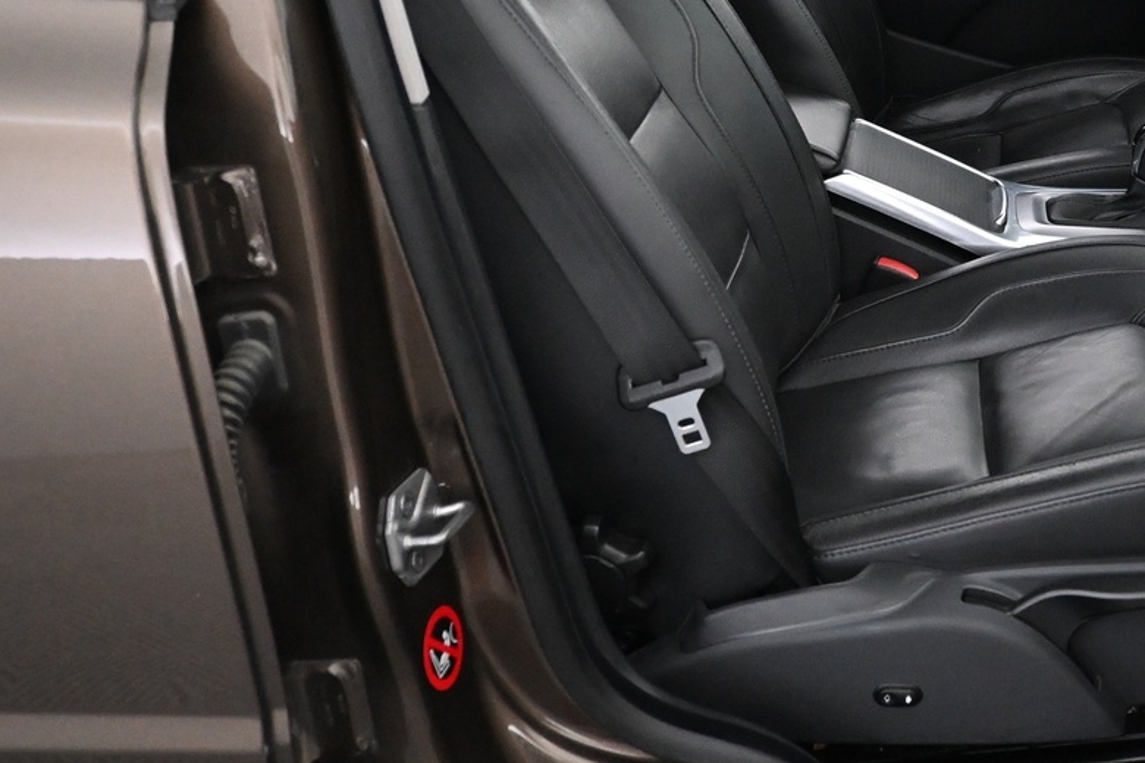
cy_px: 160
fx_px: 1734
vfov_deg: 24.5
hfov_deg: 34.1
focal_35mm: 55
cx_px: 1080
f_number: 3.5
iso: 3200
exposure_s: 1/60
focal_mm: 17.5
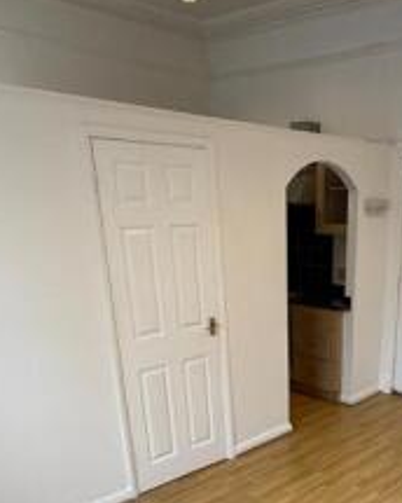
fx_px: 550
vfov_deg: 45.9
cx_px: 331
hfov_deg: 38.4
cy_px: 420
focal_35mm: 37
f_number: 2.2
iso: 250
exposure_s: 1/99
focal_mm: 2.22
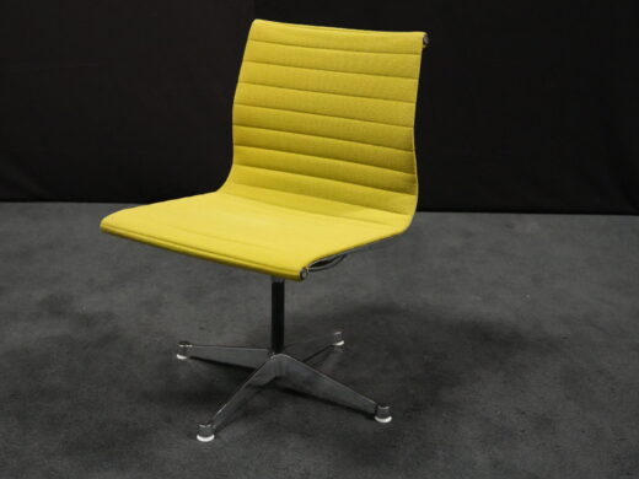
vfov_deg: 28.6
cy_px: 235
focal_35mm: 51
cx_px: 290
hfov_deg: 37.5
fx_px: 941
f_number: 4
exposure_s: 1/80
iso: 12800
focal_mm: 46
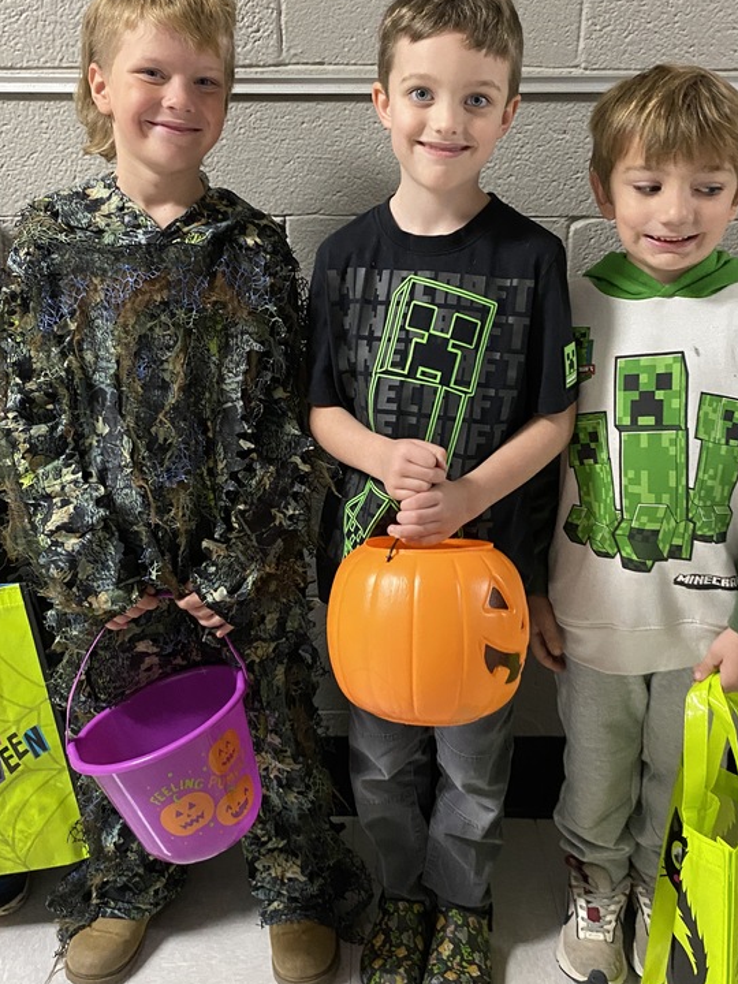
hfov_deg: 38.7
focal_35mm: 37
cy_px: 444
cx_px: 348
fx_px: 1052
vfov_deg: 50.1
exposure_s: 1/60
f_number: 1.8
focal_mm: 4.25
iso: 500
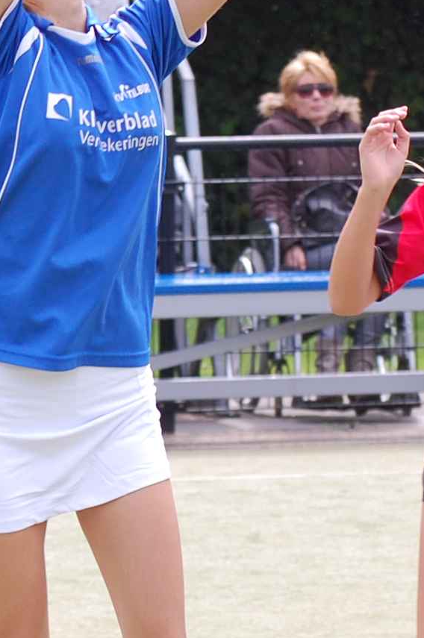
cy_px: 175
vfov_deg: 8.8
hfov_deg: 5.9
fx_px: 4126
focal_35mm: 233
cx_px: 160
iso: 320
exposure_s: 1/500
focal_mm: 68
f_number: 5.6
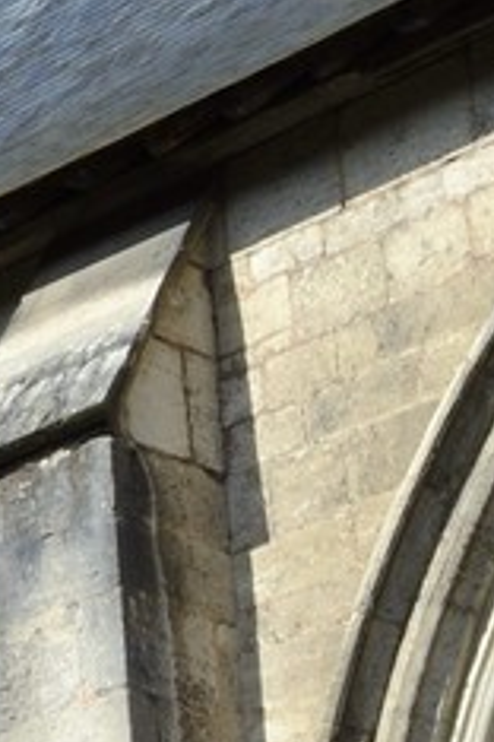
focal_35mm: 239
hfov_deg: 5.3
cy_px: 910
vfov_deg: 8.5
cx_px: -1189
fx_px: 4919
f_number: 20
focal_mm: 35
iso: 200
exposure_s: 1/80
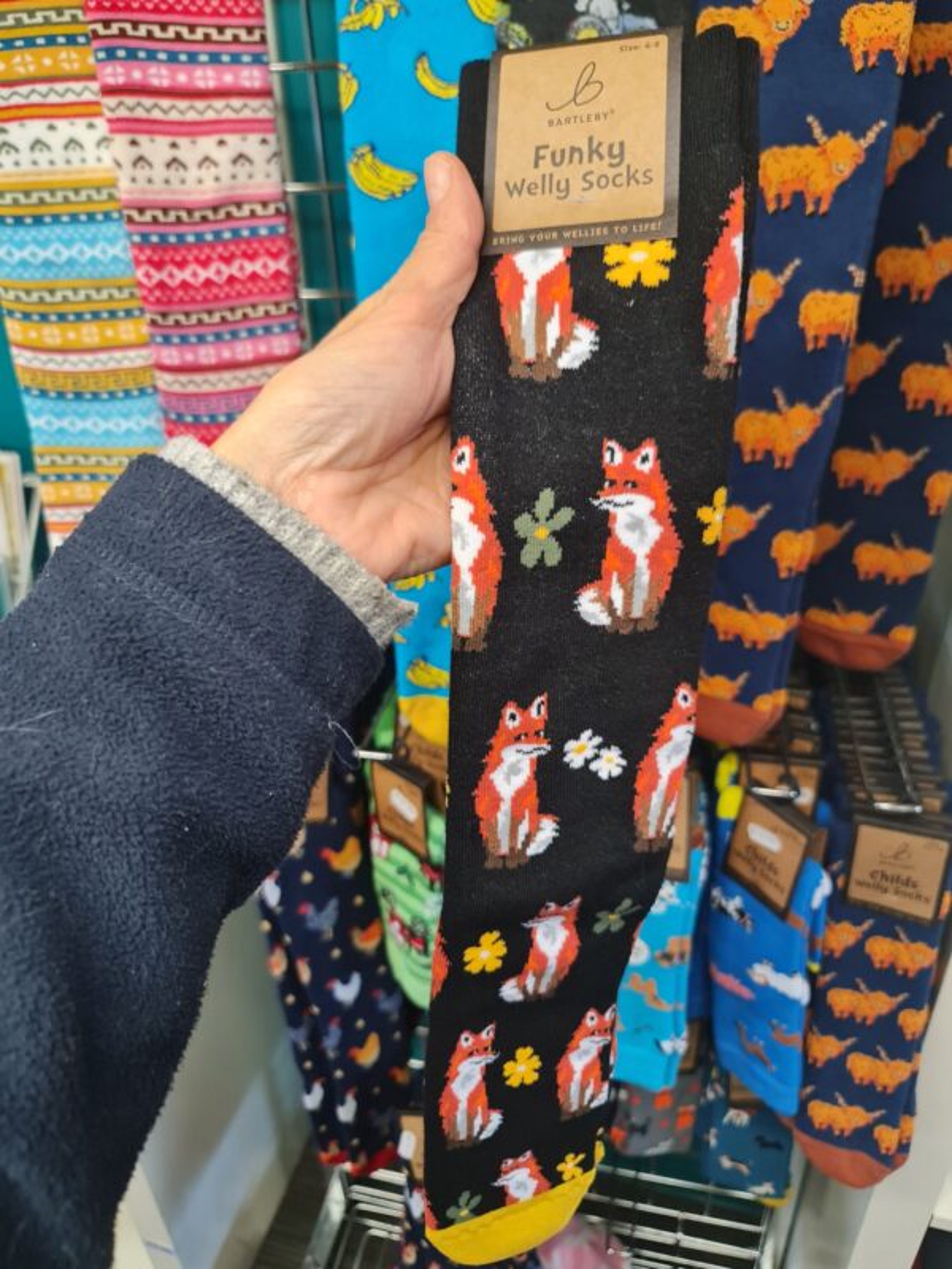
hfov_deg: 54.9
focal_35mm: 25
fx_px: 917
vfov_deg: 69.4
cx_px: 476
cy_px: 634
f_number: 1.8
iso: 250
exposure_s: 1/50
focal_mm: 7
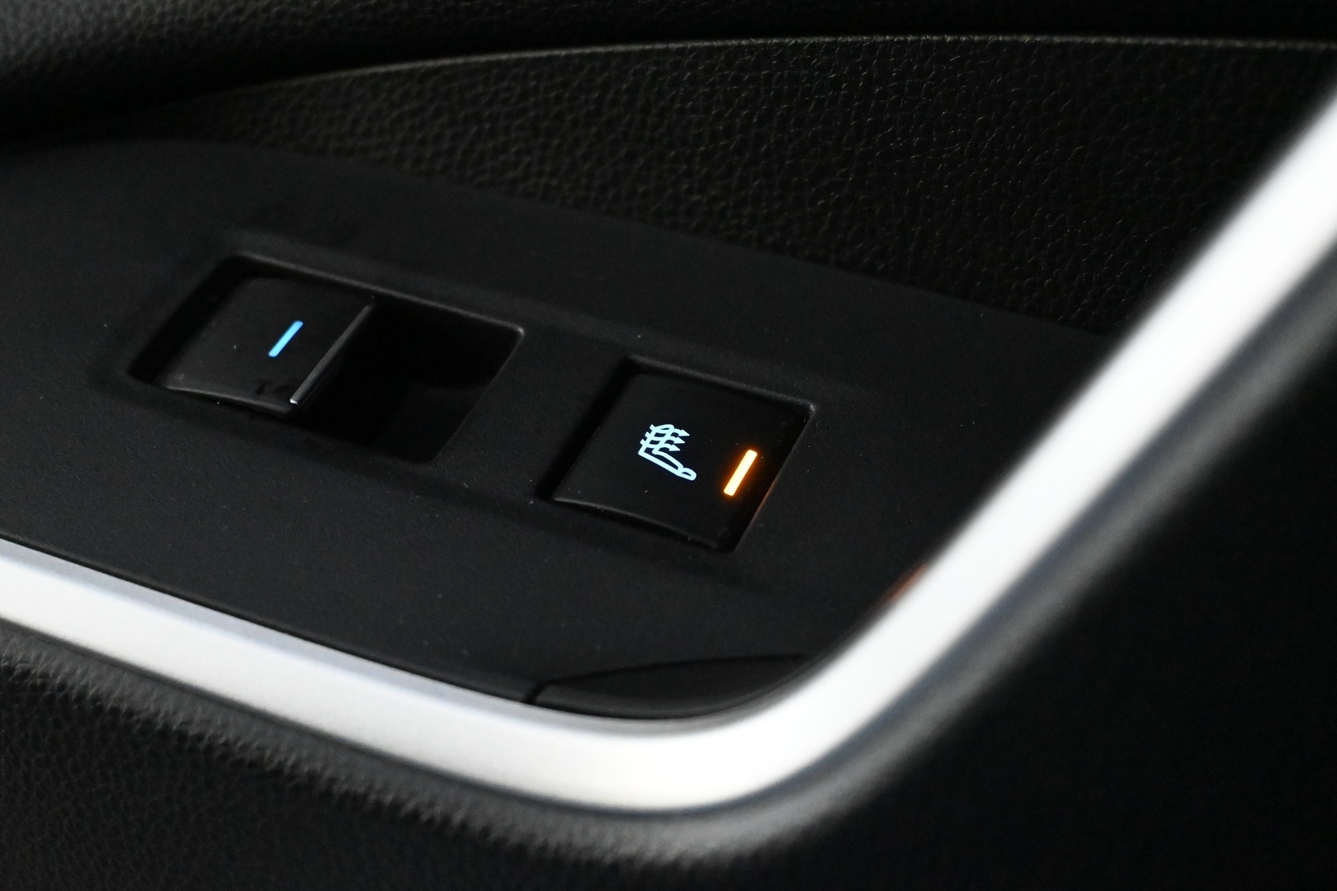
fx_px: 1894
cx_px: 668
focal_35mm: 51
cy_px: 446
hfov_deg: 38.9
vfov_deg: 26.5
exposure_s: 1/50
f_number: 5
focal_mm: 34
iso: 10000
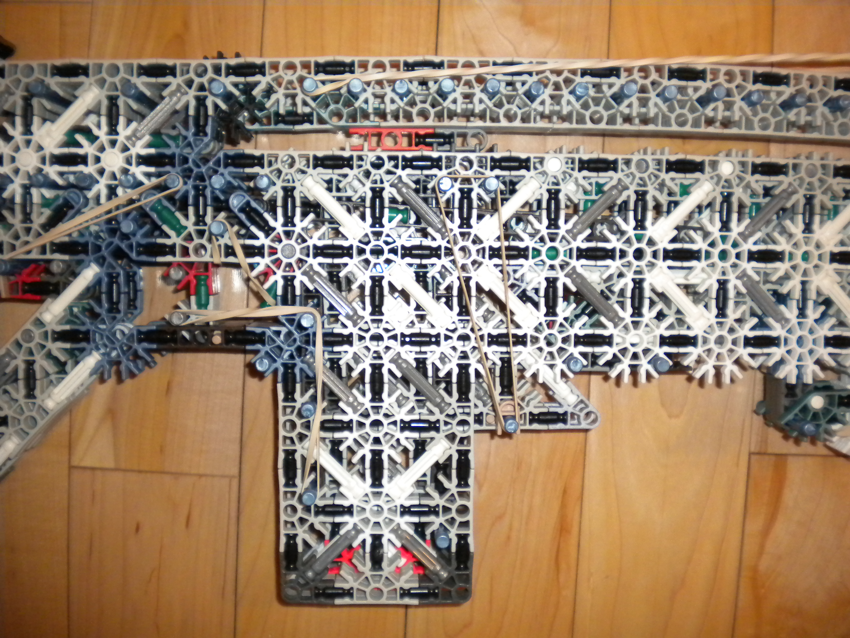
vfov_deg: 40.7
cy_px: 319
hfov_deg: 52.6
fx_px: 859
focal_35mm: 35
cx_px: 425
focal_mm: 6.3
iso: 400
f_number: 3.1
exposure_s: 1/30
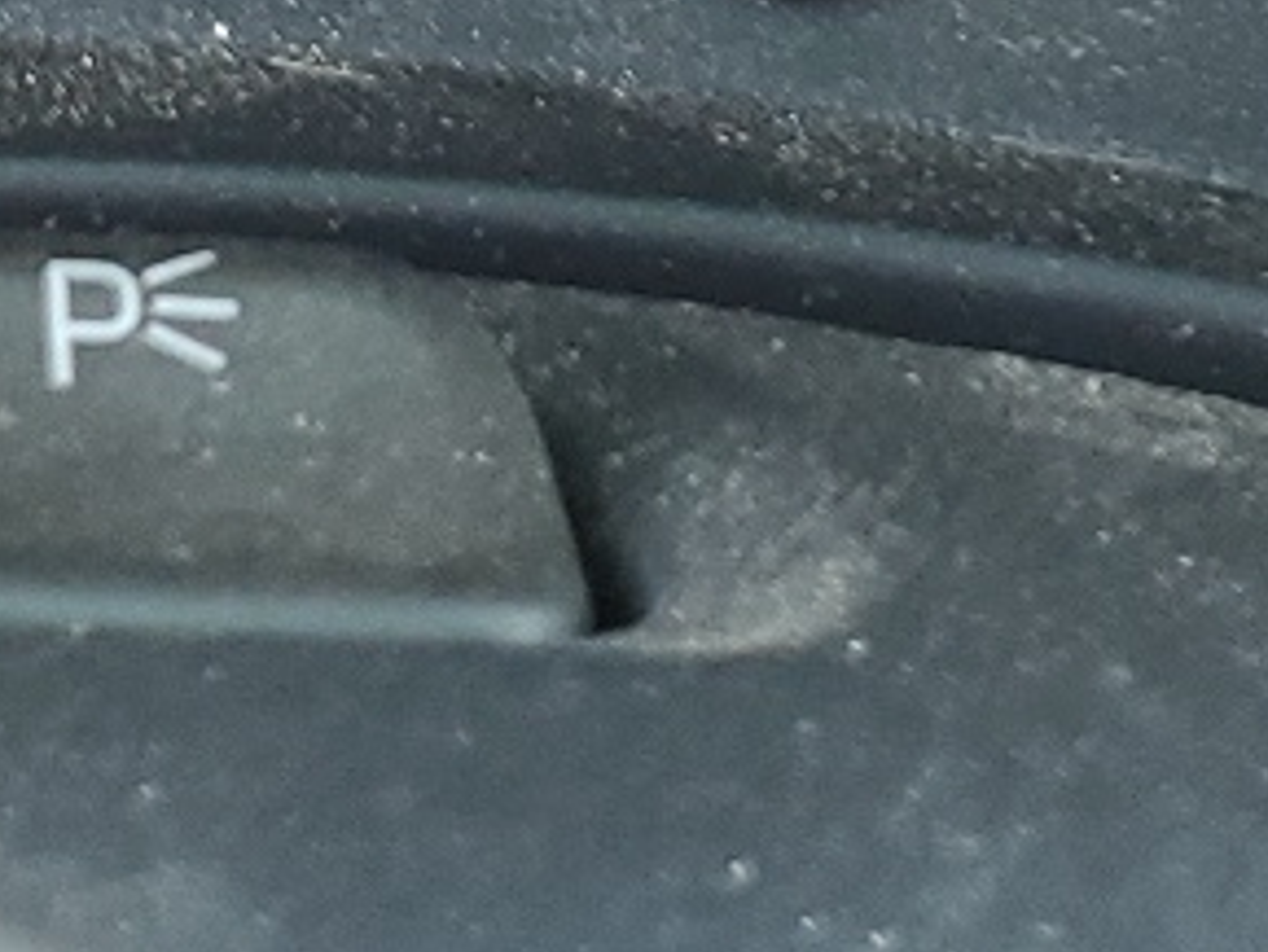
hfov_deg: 13.1
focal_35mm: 144
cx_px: -461
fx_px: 5277
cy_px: -1277
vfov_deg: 9.3
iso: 82
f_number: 1.5
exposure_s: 1/60.2
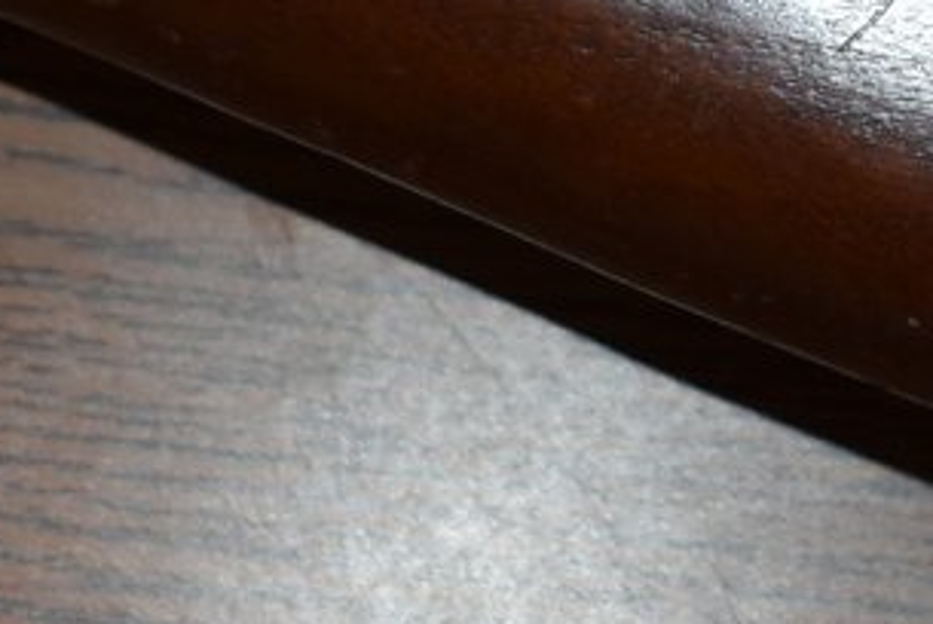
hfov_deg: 9.8
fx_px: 5416
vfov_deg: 6.6
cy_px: -124
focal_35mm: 209
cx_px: 593
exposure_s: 1/125
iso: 220
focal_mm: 25
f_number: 4
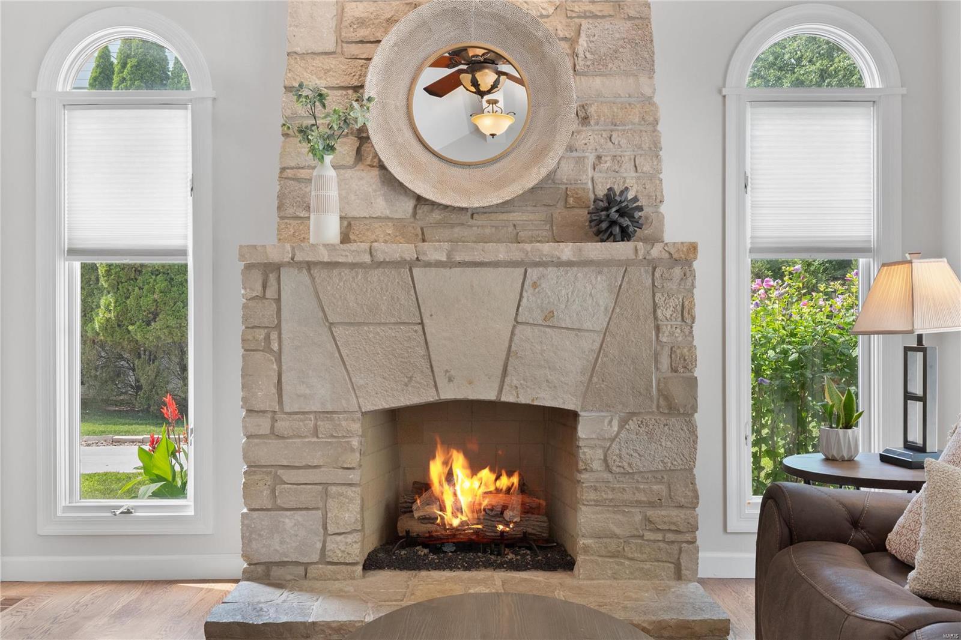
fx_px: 961
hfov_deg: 53.1
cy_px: 320
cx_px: 480
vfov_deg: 36.9
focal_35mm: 36
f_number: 6.3
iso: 400
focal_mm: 18
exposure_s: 1/15
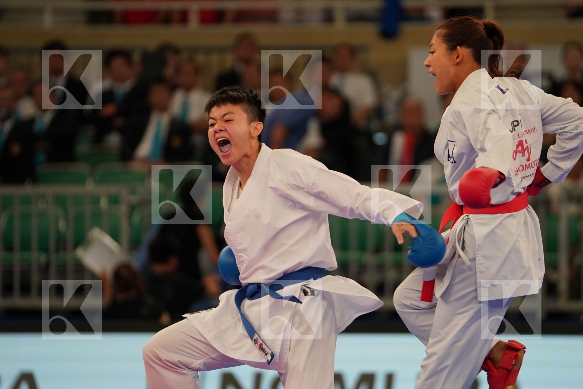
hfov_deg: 6.9
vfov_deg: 4.6
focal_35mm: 300
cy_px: 194
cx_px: 292
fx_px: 4858
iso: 1600
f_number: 2.8
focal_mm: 200
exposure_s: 1/1000
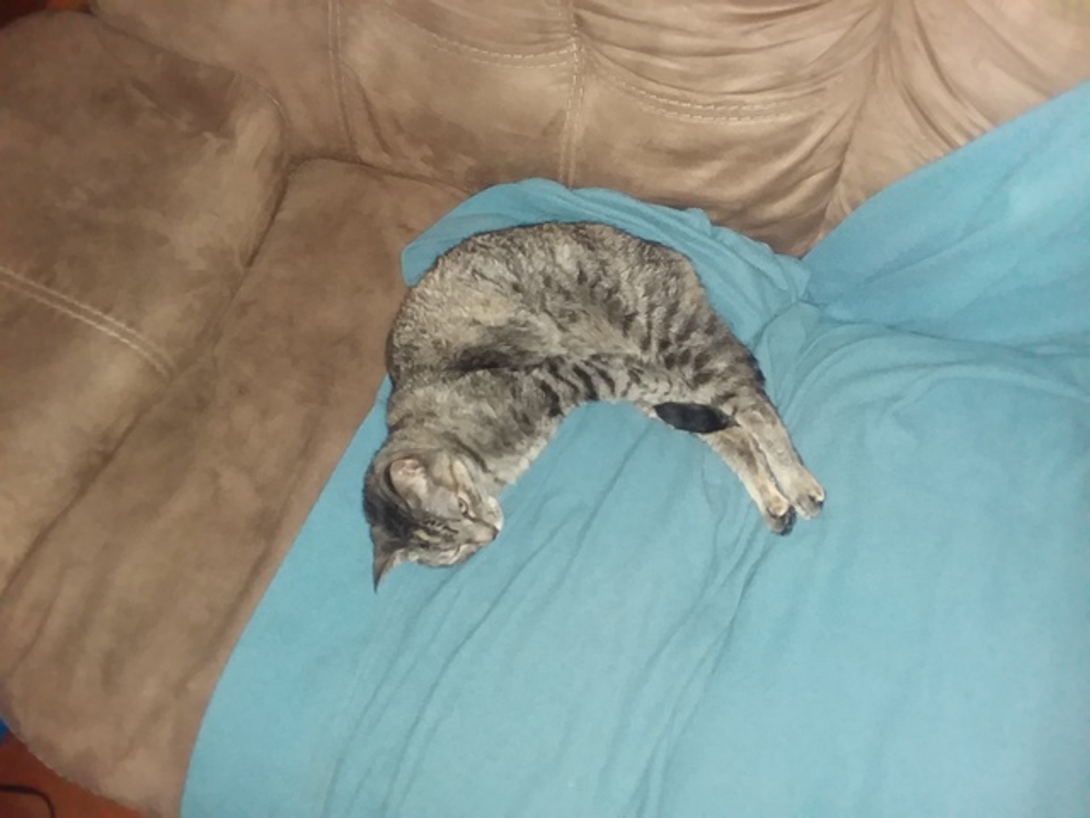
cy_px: 409
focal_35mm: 29
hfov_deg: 61.7
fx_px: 913
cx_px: 545
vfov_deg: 48.2
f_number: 1.9
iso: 160
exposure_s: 1/30
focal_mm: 2.47
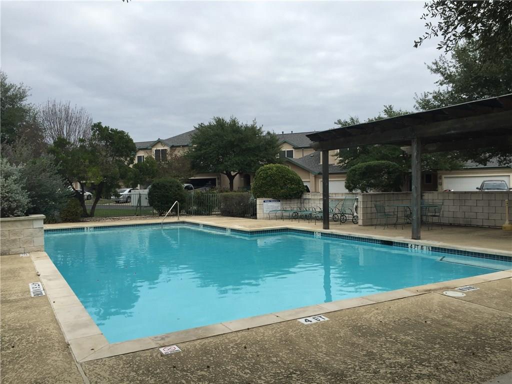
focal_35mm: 29
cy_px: 192
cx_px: 256
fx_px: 429
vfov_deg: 48.2
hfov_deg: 61.7
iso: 32
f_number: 2.2
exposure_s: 1/706
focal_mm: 4.15
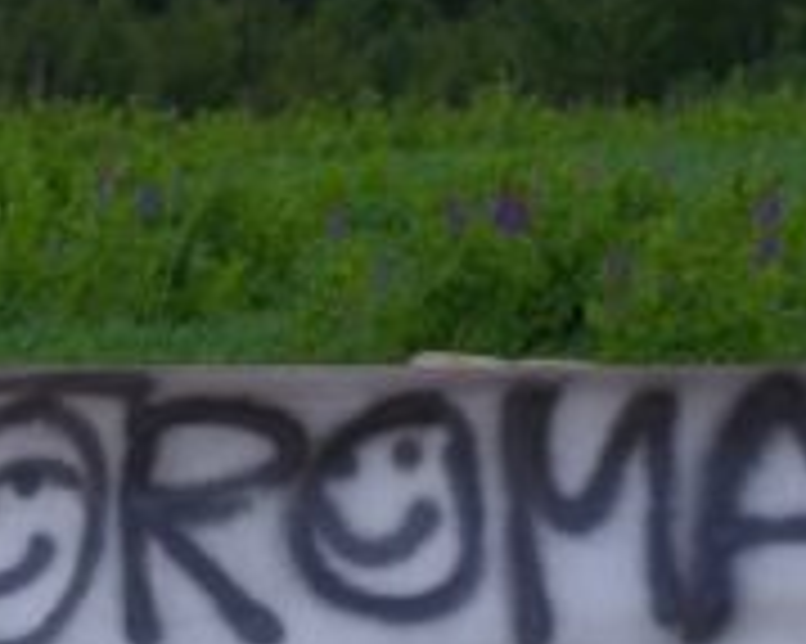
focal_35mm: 633
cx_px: -333
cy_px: 239
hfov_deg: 3.1
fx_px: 15092
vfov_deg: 2.4
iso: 200
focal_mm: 105
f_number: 9
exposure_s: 1/160
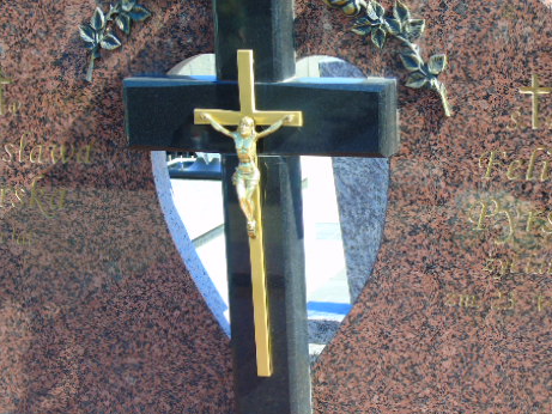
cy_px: 220
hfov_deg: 22.6
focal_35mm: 86
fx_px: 1372
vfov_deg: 17.2
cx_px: 382
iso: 80
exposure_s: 1/125
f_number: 4.5
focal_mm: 11
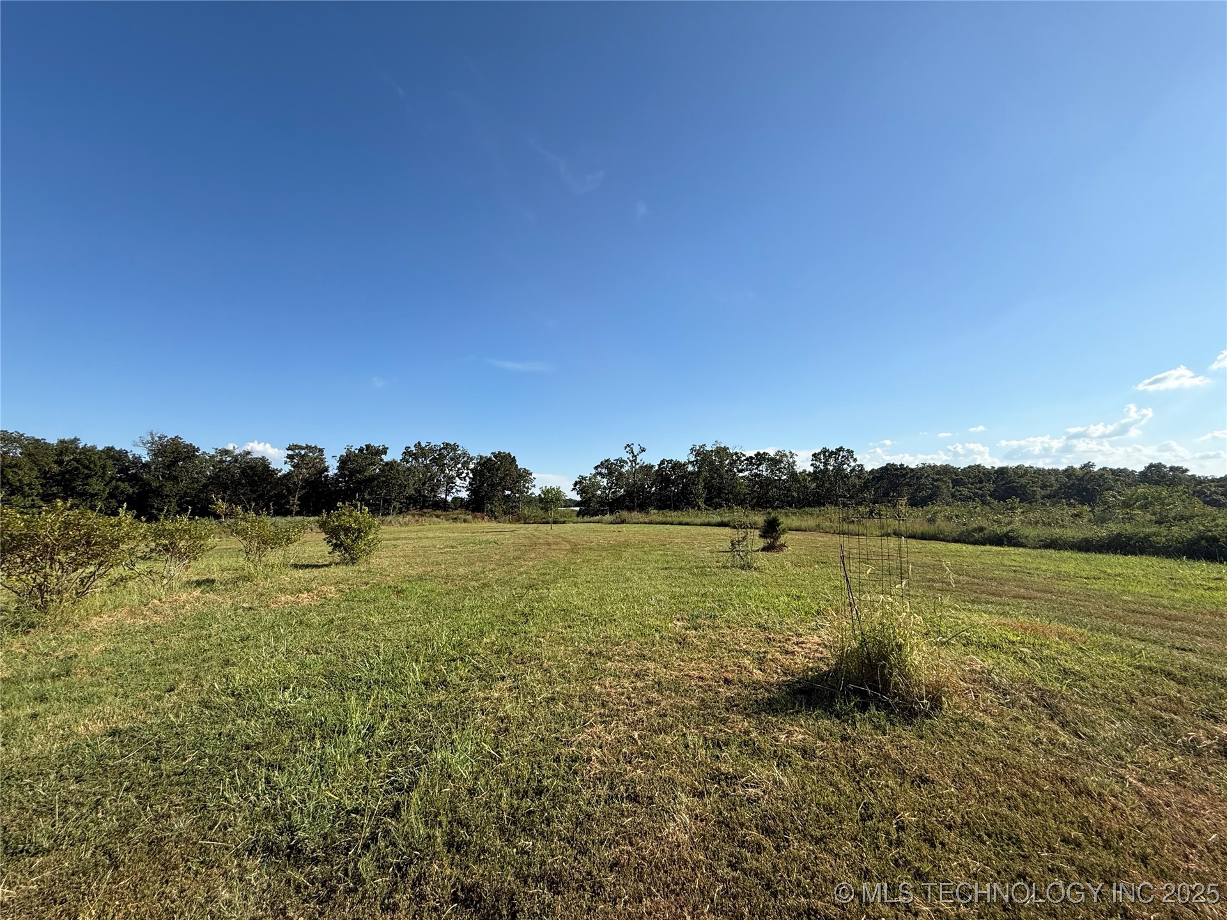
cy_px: 460
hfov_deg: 102.1
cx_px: 614
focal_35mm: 14
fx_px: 496
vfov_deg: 85.7
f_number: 2.2
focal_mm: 2.22
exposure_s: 1/2165
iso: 50
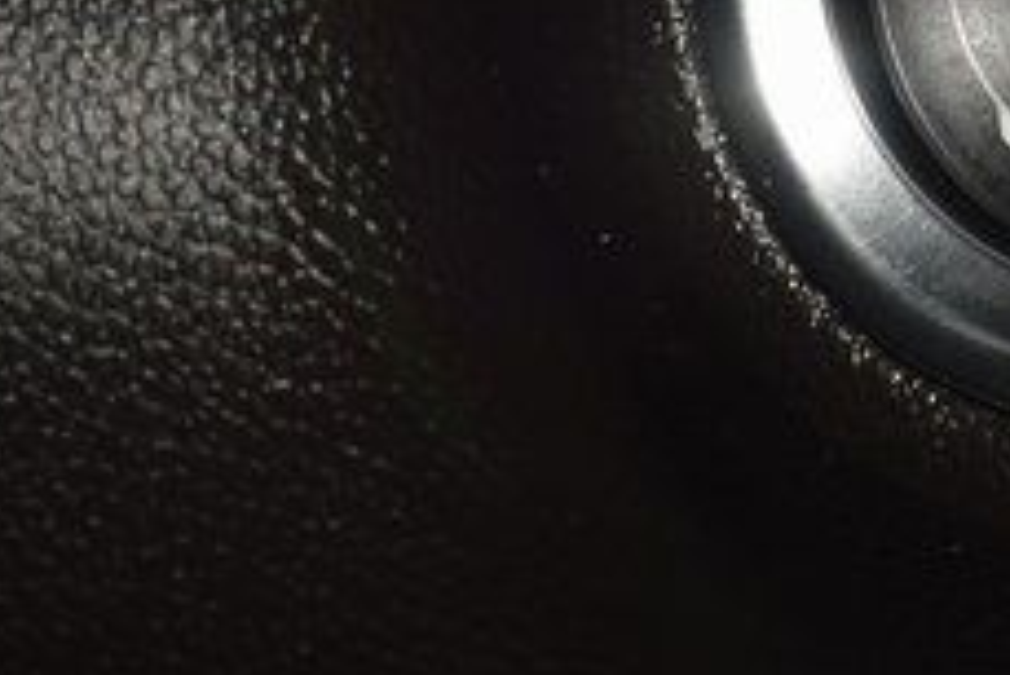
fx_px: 13194
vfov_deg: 2.9
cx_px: 1204
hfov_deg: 4.4
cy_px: -33
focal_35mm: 470
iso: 100
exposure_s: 1/125
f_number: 8
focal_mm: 70
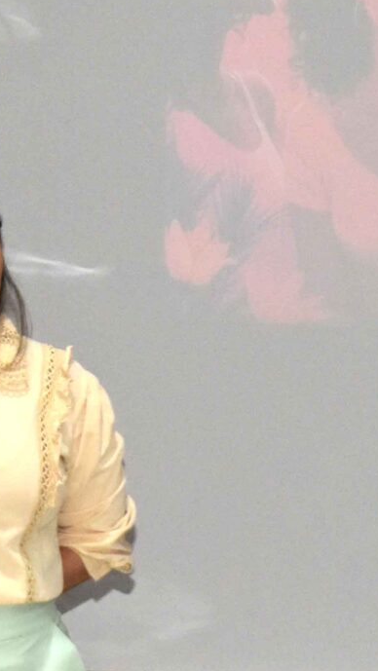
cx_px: 157
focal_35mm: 321
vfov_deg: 6.7
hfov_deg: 3.8
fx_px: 5714
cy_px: 585
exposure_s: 1/60
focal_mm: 55
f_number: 5.6
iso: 1800
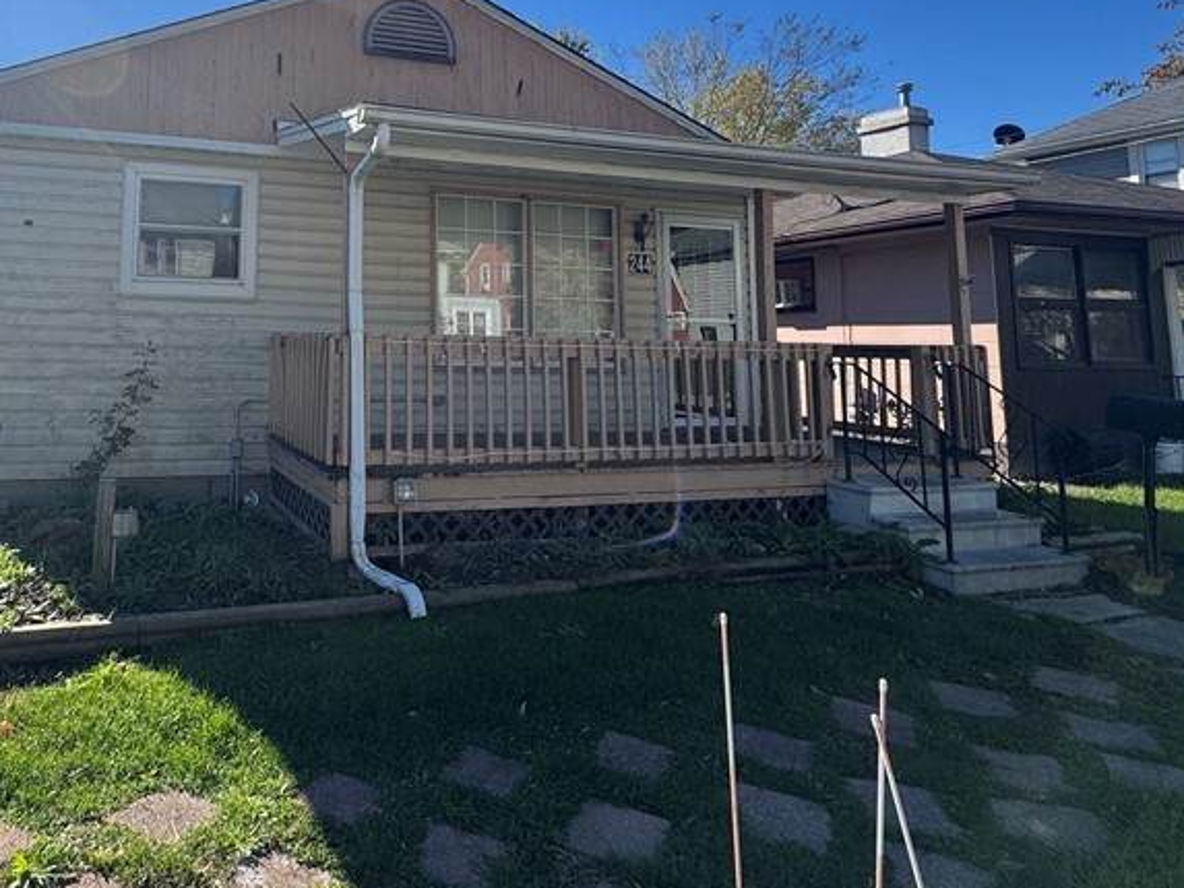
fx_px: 855
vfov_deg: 52.9
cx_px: 314
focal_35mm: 25
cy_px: 242
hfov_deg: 65.7
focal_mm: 2.22
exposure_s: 1/1217
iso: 40
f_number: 2.2
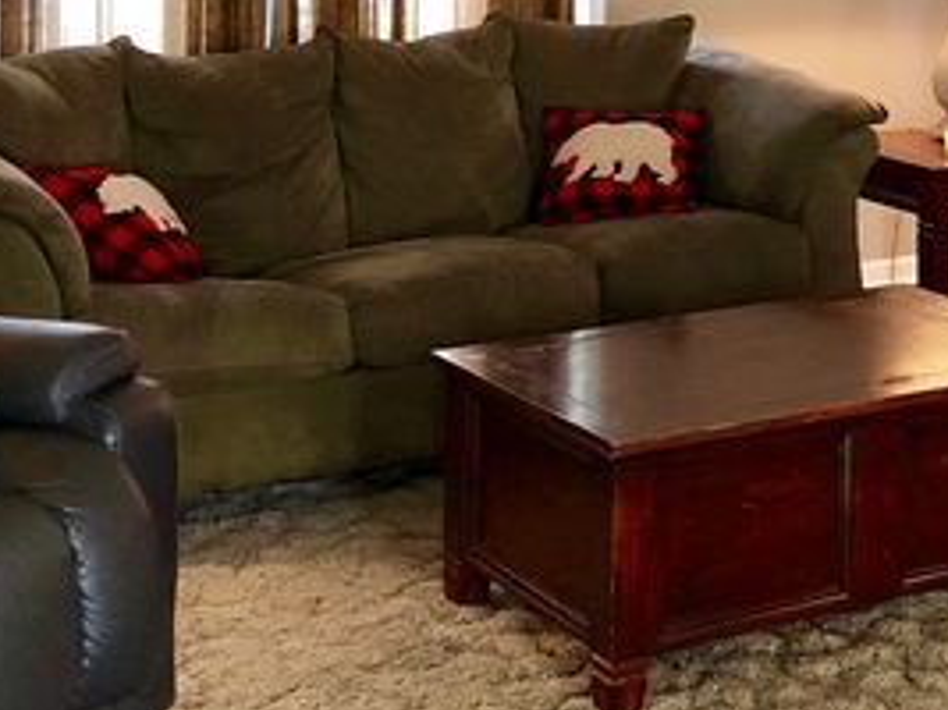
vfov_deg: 17.6
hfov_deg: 23.5
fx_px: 2217
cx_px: 836
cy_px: -53
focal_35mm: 81
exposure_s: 1/15
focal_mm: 3.99
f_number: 1.8
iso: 64
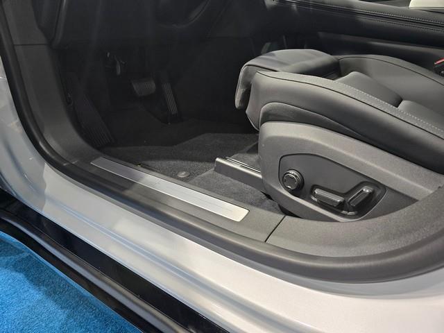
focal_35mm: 23
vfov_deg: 58.9
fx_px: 295
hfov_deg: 73.9
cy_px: 166
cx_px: 222
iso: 250
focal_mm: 6.3
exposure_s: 1/100
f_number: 1.7
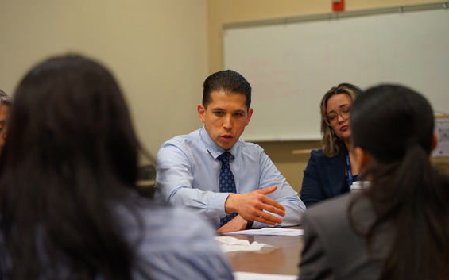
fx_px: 1321
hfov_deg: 19.3
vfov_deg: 12.1
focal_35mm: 108
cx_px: 225
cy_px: 144
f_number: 4
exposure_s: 1/160
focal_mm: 105
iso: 2500
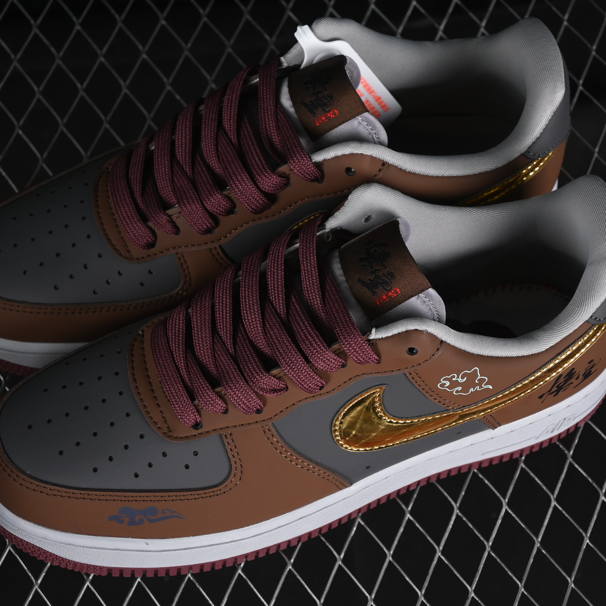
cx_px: 284
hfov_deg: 18.1
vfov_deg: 18.1
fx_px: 1901
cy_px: 302
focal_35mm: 96
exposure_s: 1/60
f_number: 6.3
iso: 160
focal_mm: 50
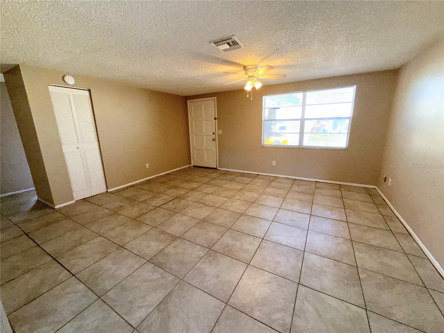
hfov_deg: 102.1
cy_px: 166
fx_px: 180
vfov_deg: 85.7
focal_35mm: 14
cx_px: 222
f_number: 2.2
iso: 320
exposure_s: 1/120
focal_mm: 2.22
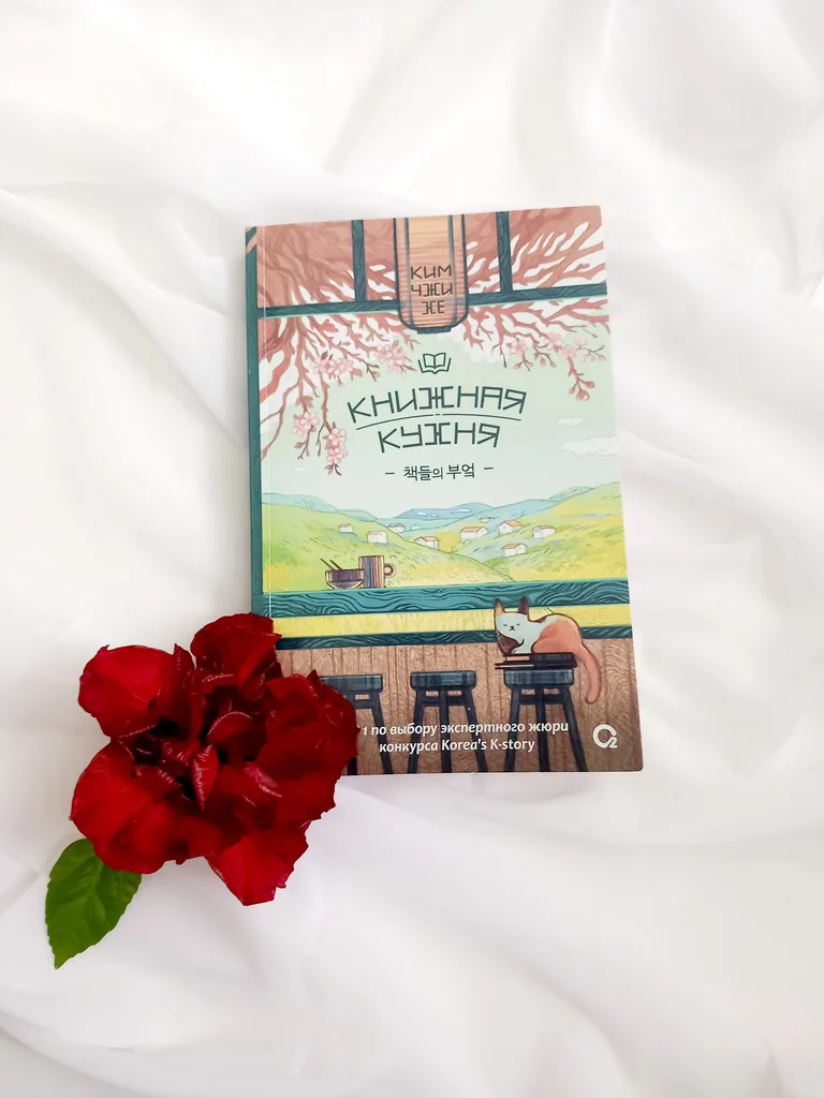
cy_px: 549
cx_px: 412
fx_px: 857
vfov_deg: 65.3
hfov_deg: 51.4
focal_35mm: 27
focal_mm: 4
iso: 200
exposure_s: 1/25.1
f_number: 1.8
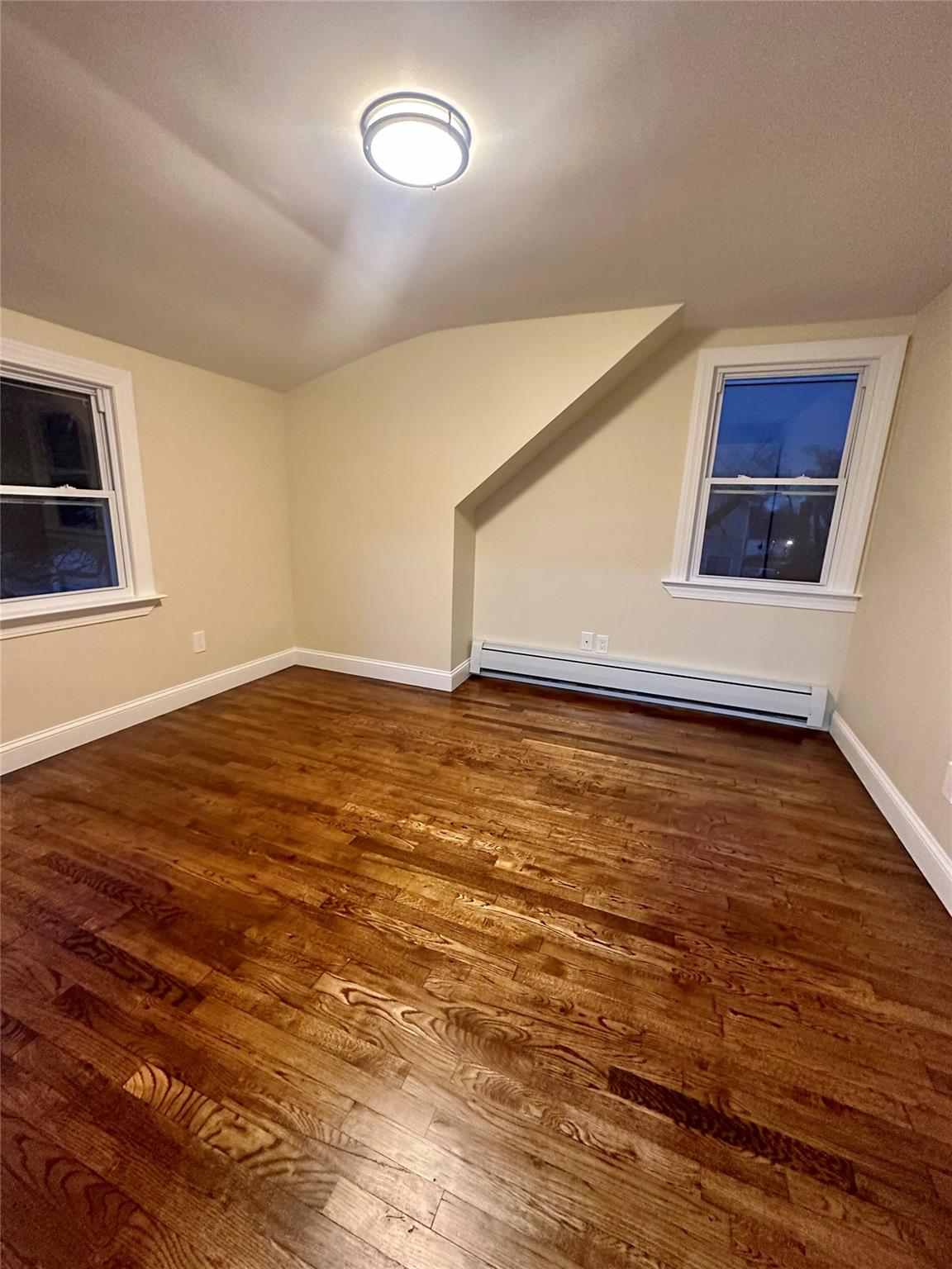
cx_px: 476
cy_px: 634
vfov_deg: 102.1
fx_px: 513
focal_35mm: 14
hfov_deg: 85.7
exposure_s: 1/60
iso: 500
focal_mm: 2.22
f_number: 2.2
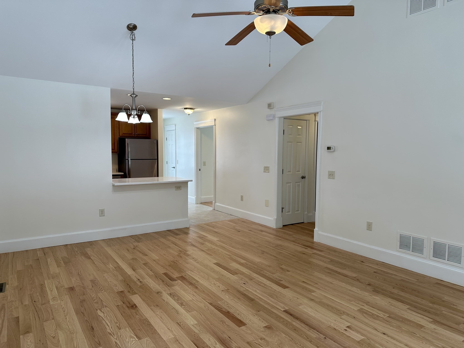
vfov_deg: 56.8
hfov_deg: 71.6
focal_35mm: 24
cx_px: 232
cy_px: 174
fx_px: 322
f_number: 1.78
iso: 64
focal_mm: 6.86
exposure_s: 1/120
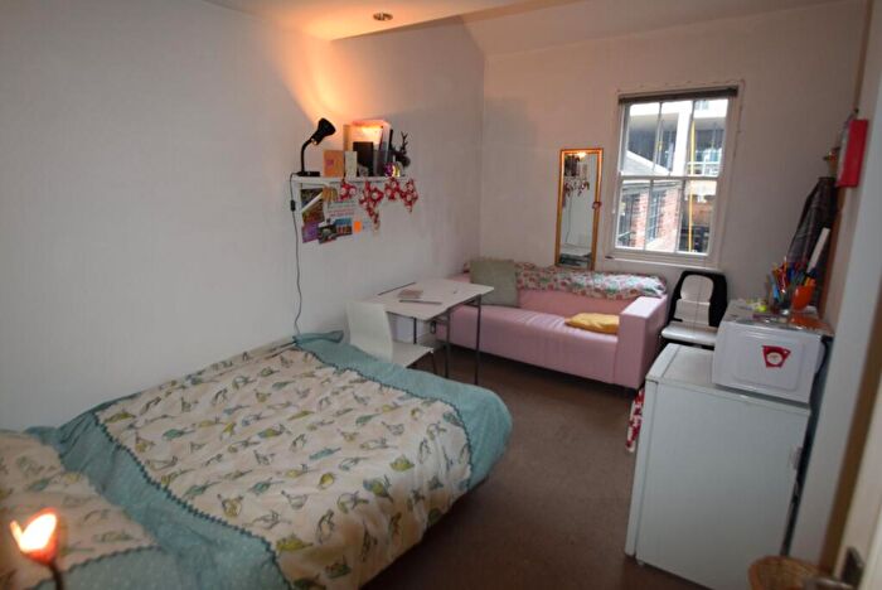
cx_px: 441
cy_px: 295
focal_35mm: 18
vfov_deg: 67.5
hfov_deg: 90.0
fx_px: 441
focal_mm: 12
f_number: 4.5
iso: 800
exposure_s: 1/80
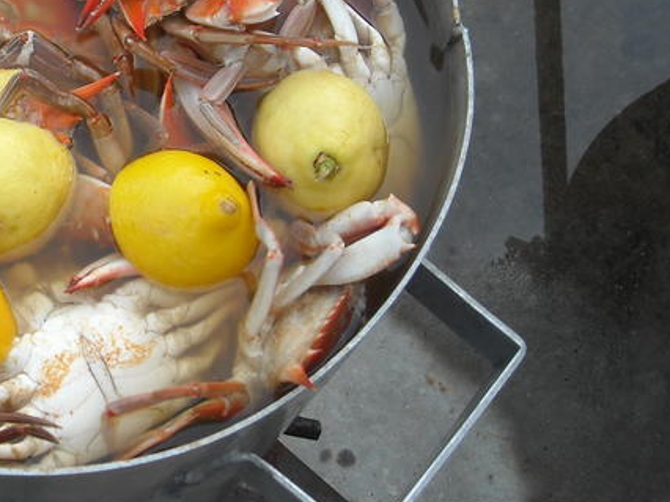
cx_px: 2
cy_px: 108
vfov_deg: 19.7
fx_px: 1431
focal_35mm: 74
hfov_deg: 25.1
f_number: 2.8
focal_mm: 5.7
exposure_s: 1/74
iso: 64
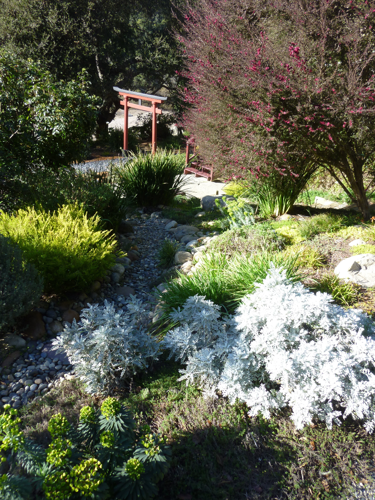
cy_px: 250
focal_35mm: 25
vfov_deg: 69.4
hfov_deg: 54.9
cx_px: 188
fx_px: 361
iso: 80
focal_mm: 4.5
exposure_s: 1/160
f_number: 3.3
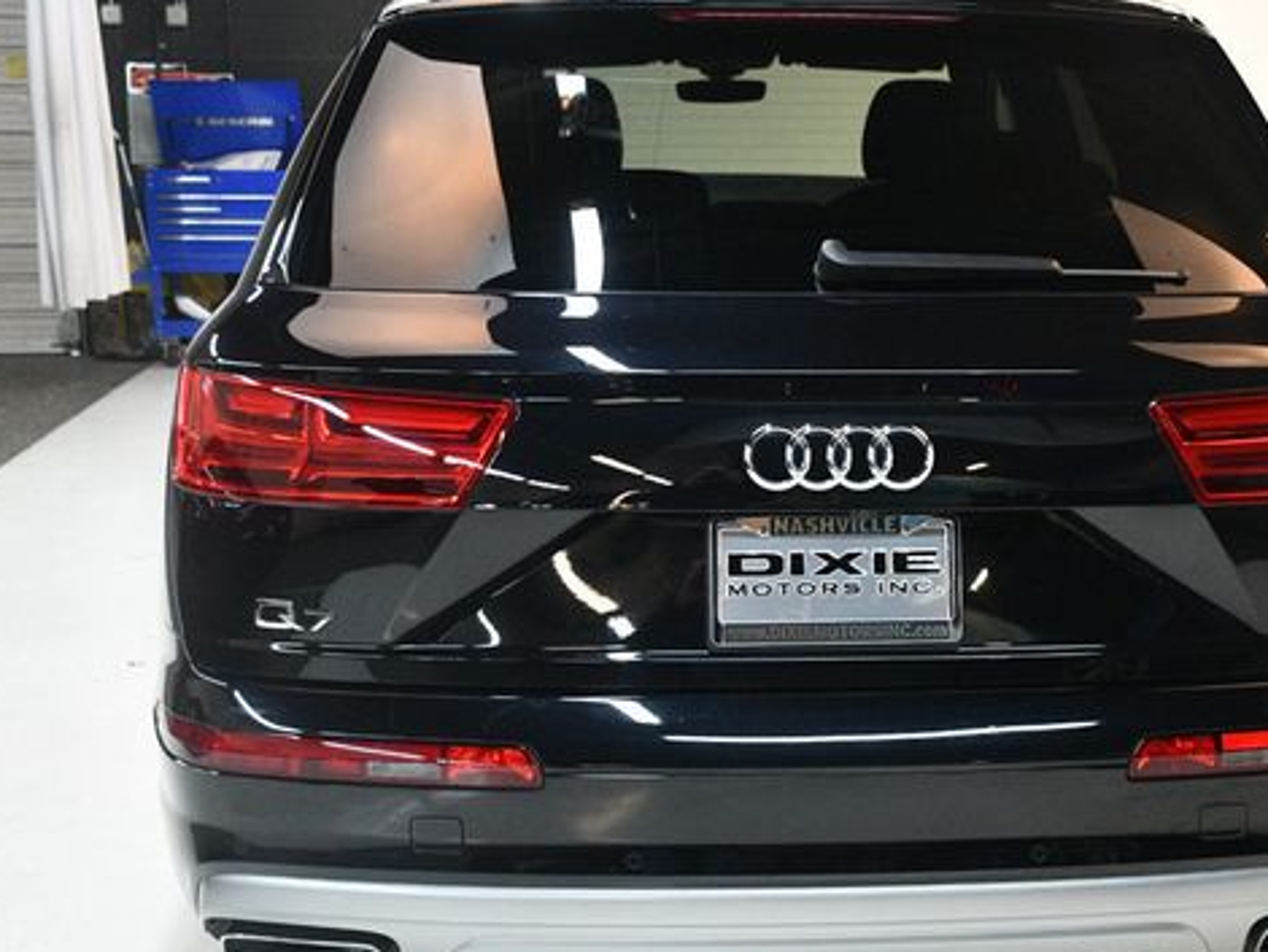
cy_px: 480
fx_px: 1869
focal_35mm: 51
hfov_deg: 37.3
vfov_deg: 28.6
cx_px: 761
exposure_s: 1/125
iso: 3200
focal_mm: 26
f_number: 3.8
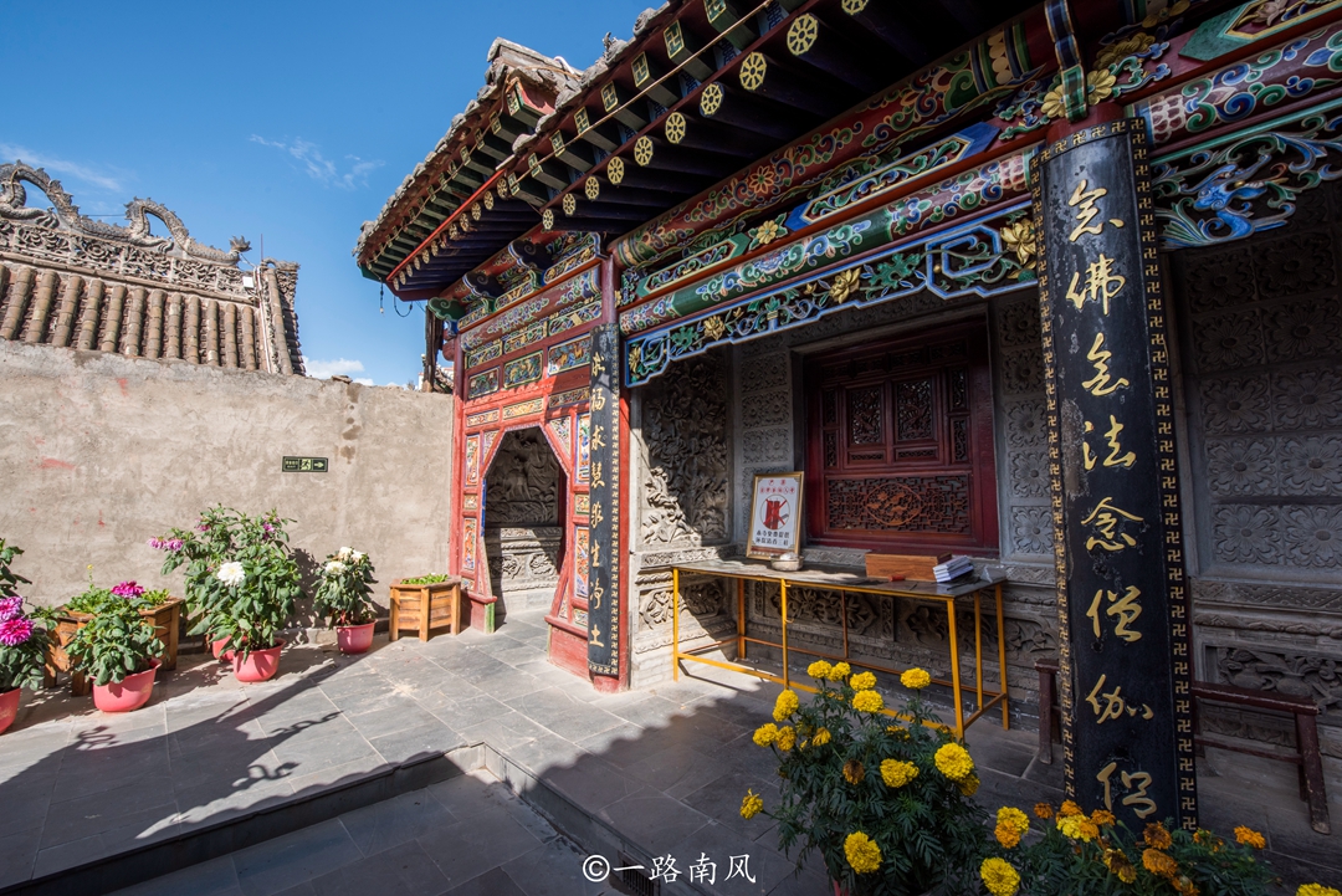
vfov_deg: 81.3
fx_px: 522
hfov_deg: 104.2
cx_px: 671
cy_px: 448
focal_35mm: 14
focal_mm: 14
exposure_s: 1/100
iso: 200
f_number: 13
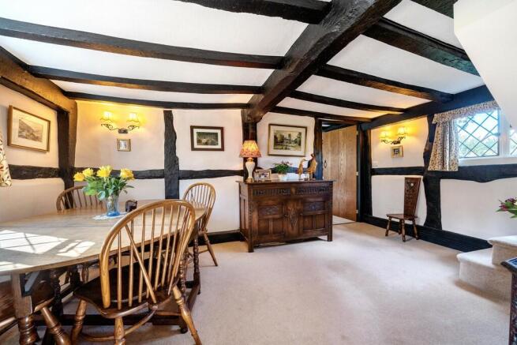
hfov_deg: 112.6
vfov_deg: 90.0
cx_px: 258
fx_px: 172
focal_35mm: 12
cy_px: 172
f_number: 8
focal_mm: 12
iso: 100
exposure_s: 1/25
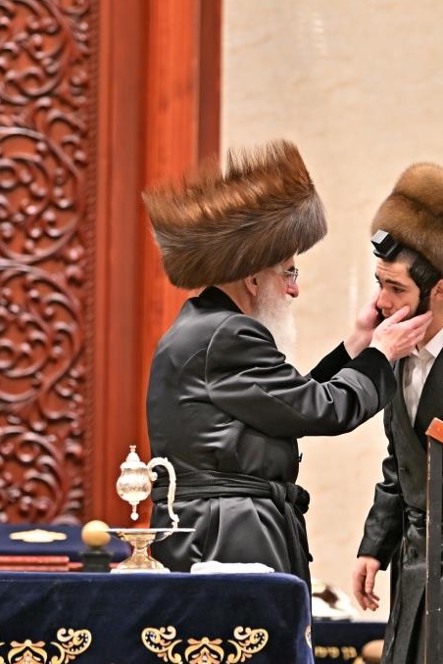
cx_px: 418
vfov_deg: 6.8
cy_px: 332
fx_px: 5629
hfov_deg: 4.5
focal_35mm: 305
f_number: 2.8
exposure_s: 1/160
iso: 320
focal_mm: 135
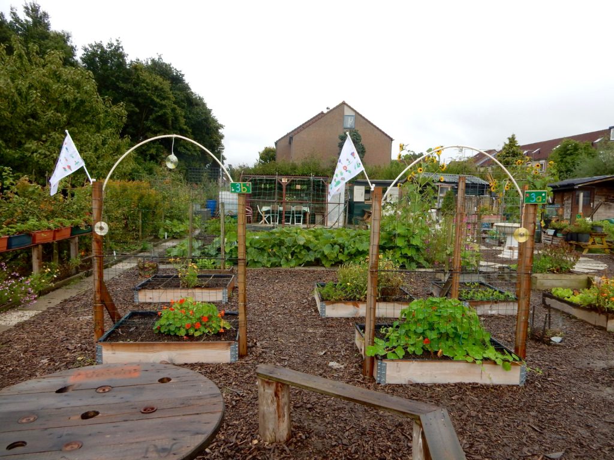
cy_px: 230
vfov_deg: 54.9
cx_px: 307
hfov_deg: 69.4
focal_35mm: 25
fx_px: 443
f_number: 3.7
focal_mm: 4.5
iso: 125
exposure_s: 1/200
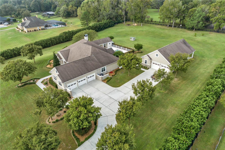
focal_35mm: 24
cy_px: 75
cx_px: 112
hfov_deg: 73.8
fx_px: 150
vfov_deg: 53.1
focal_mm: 8.8
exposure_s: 1/640
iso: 100
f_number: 2.8
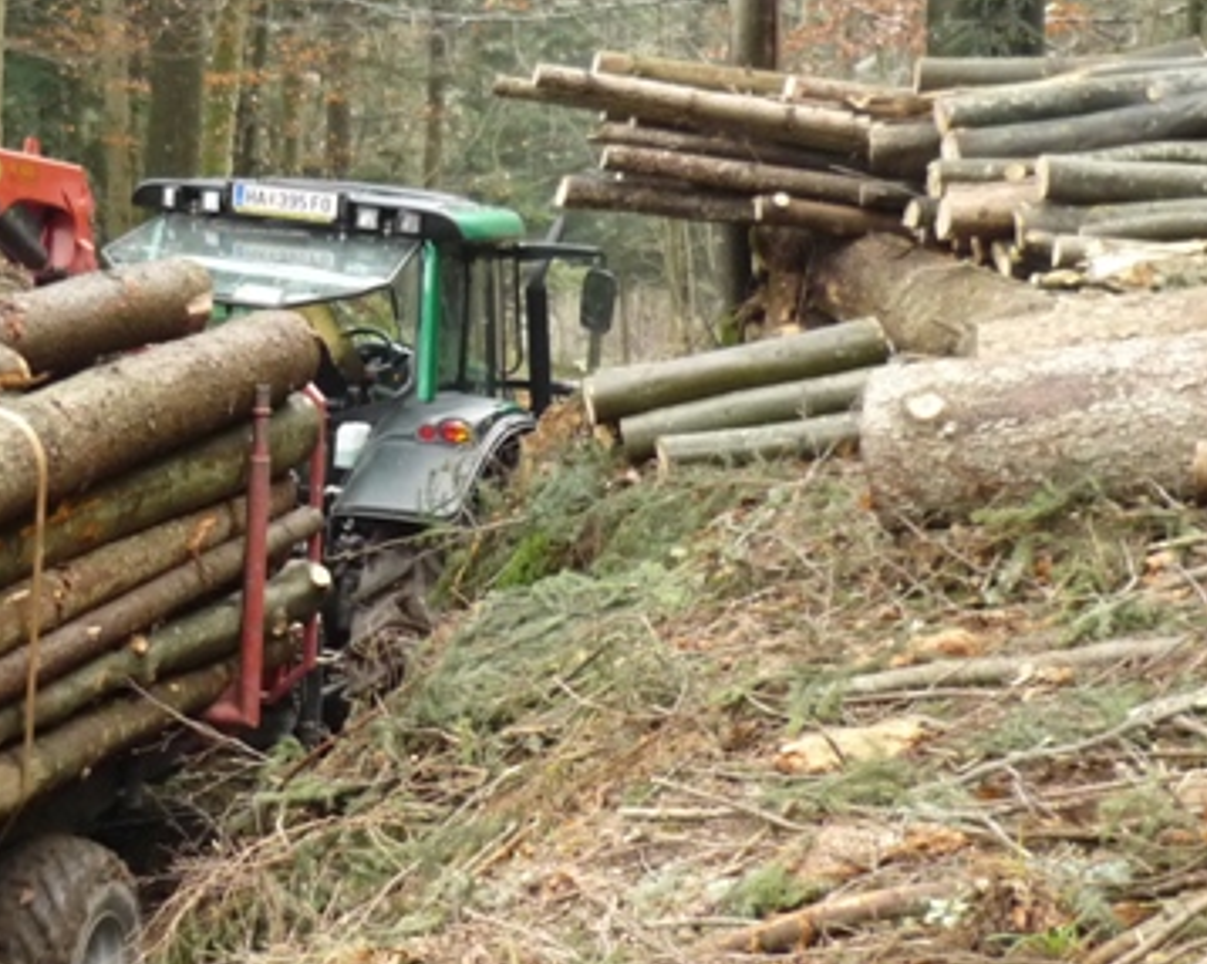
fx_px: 2571
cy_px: 509
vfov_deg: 21.2
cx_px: 142
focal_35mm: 72
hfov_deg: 25.7
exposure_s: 1/30
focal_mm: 5.5
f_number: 2.8
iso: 320
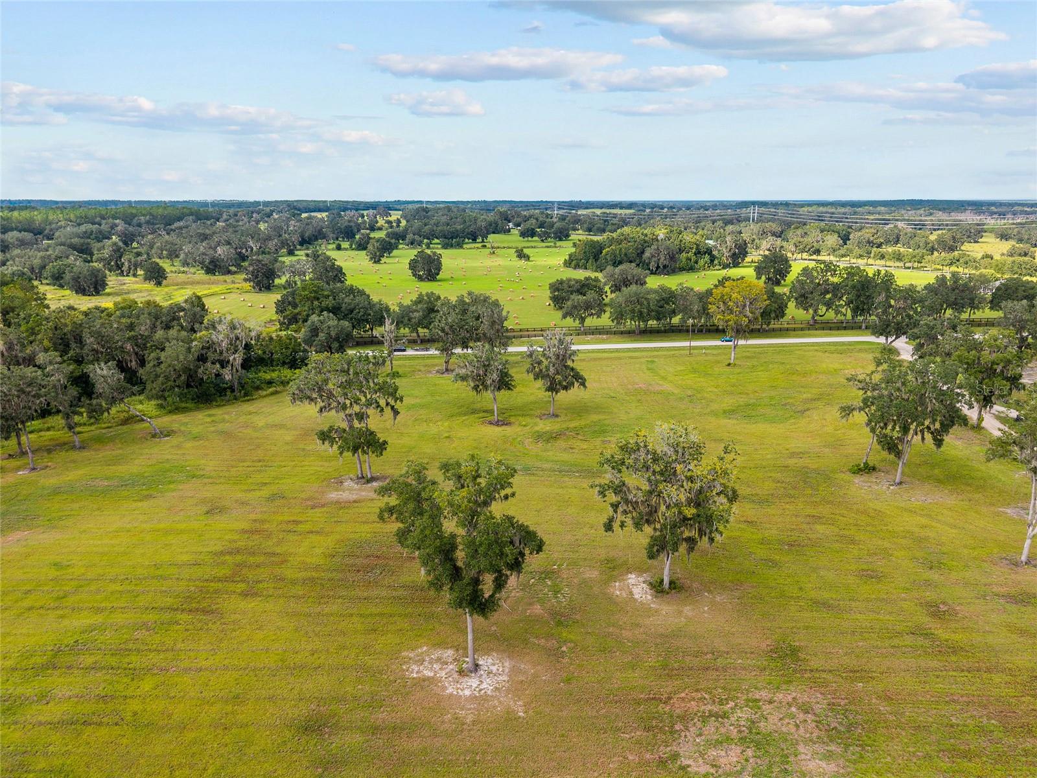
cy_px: 389
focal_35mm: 24
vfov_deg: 56.8
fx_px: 719
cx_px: 518
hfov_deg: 71.6
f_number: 1.8
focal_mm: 8.67
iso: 220
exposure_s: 1/2500
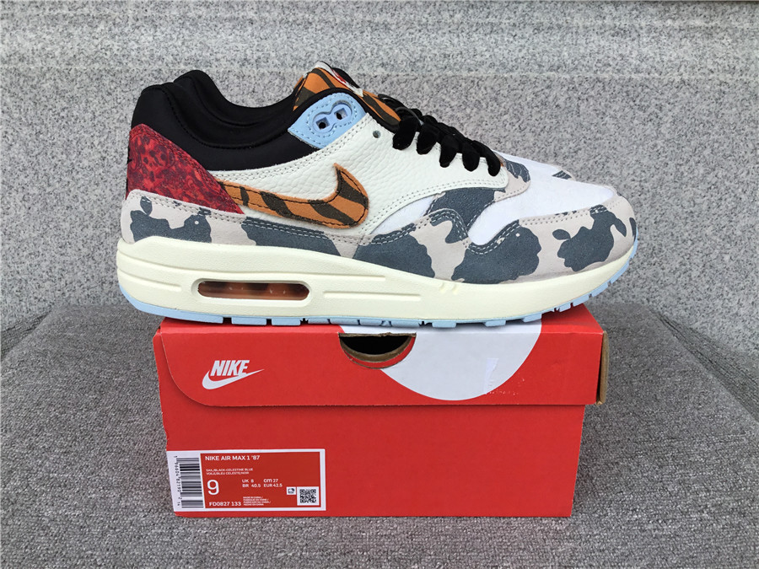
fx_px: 680
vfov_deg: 45.4
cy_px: 284
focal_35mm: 31
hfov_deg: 58.4
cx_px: 380
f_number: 2.4
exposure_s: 1/452
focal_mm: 3.3
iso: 25
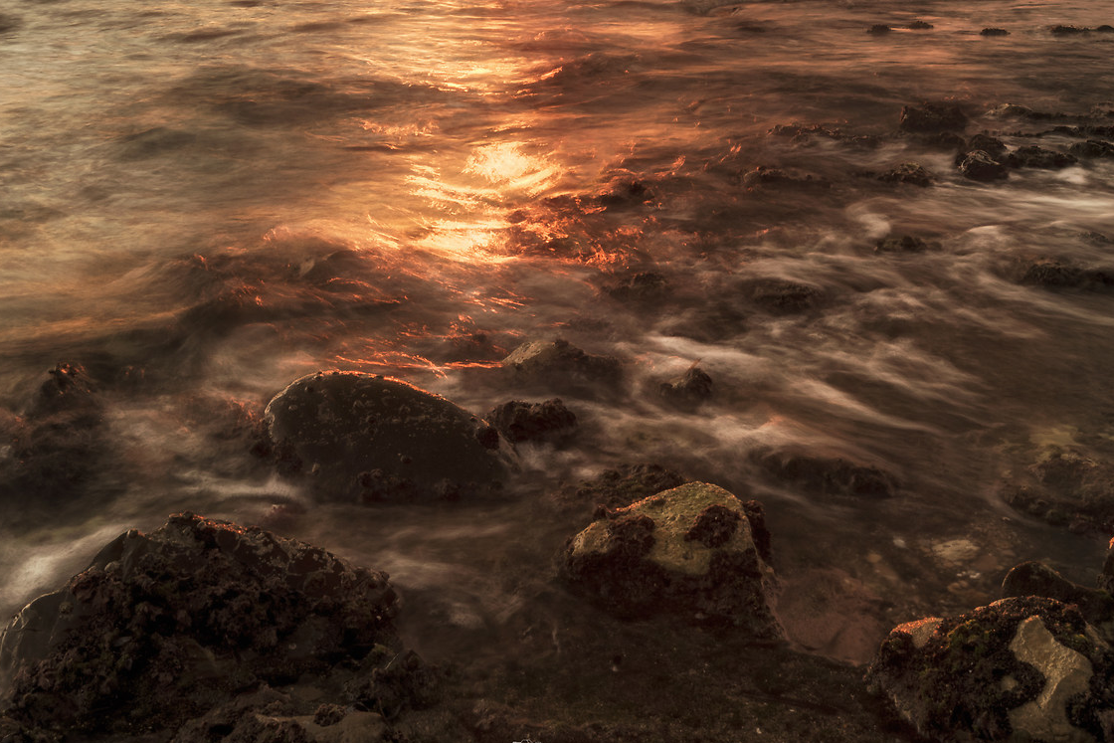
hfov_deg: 43.6
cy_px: -7
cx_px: 527
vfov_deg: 28.0
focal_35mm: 45
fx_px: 1393
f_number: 22
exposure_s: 1/1.25
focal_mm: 21
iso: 100
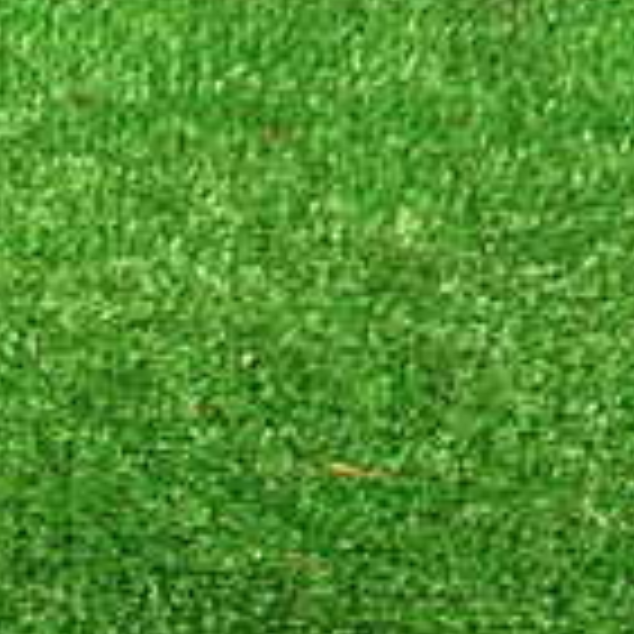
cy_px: 805
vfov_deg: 14.0
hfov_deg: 13.2
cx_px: -477
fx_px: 2487
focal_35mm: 120
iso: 200
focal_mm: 5.79
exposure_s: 1/60
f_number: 2.4
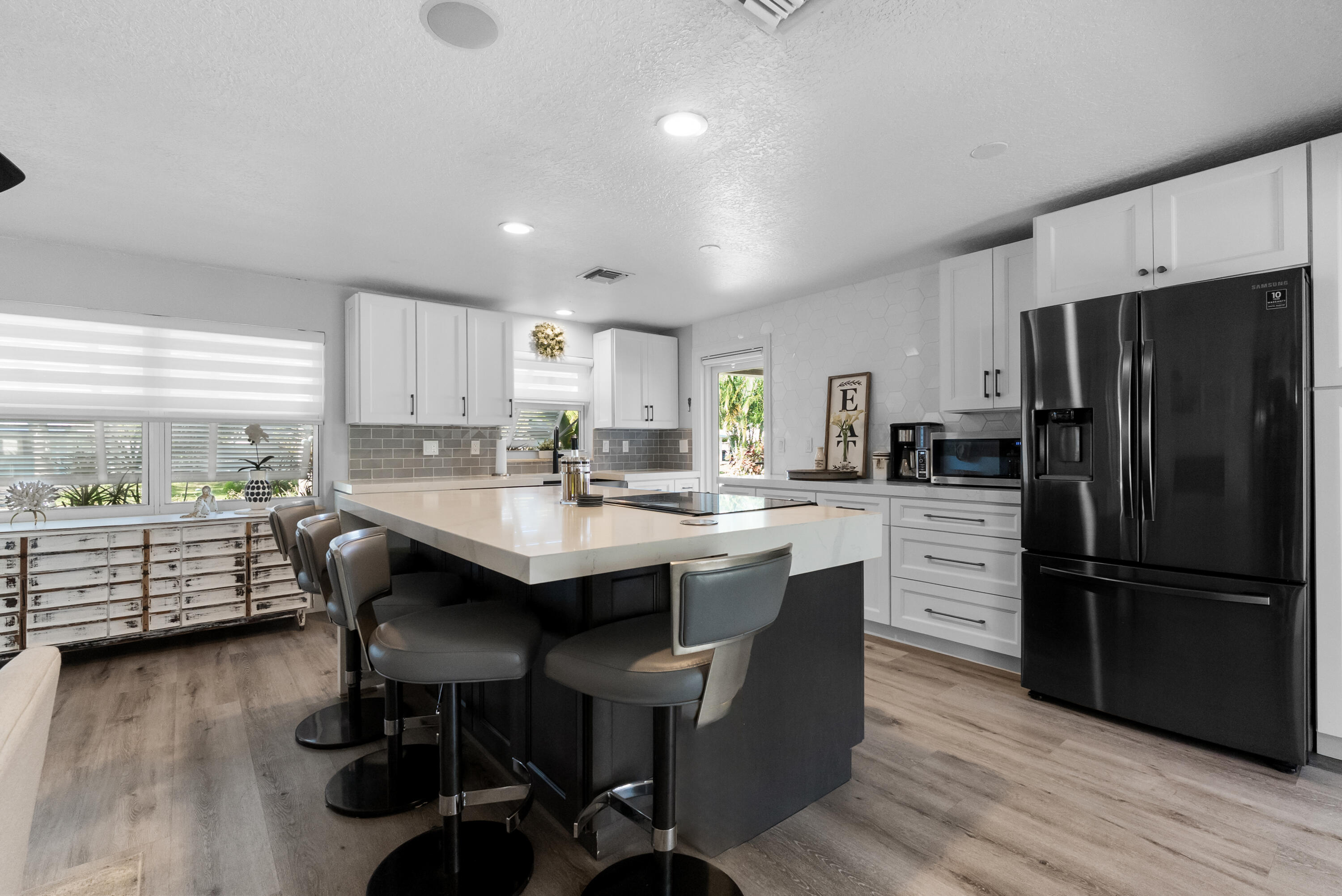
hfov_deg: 96.7
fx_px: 597
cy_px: 448
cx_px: 671
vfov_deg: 73.8
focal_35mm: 16
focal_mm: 16
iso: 12800
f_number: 8
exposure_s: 1/125
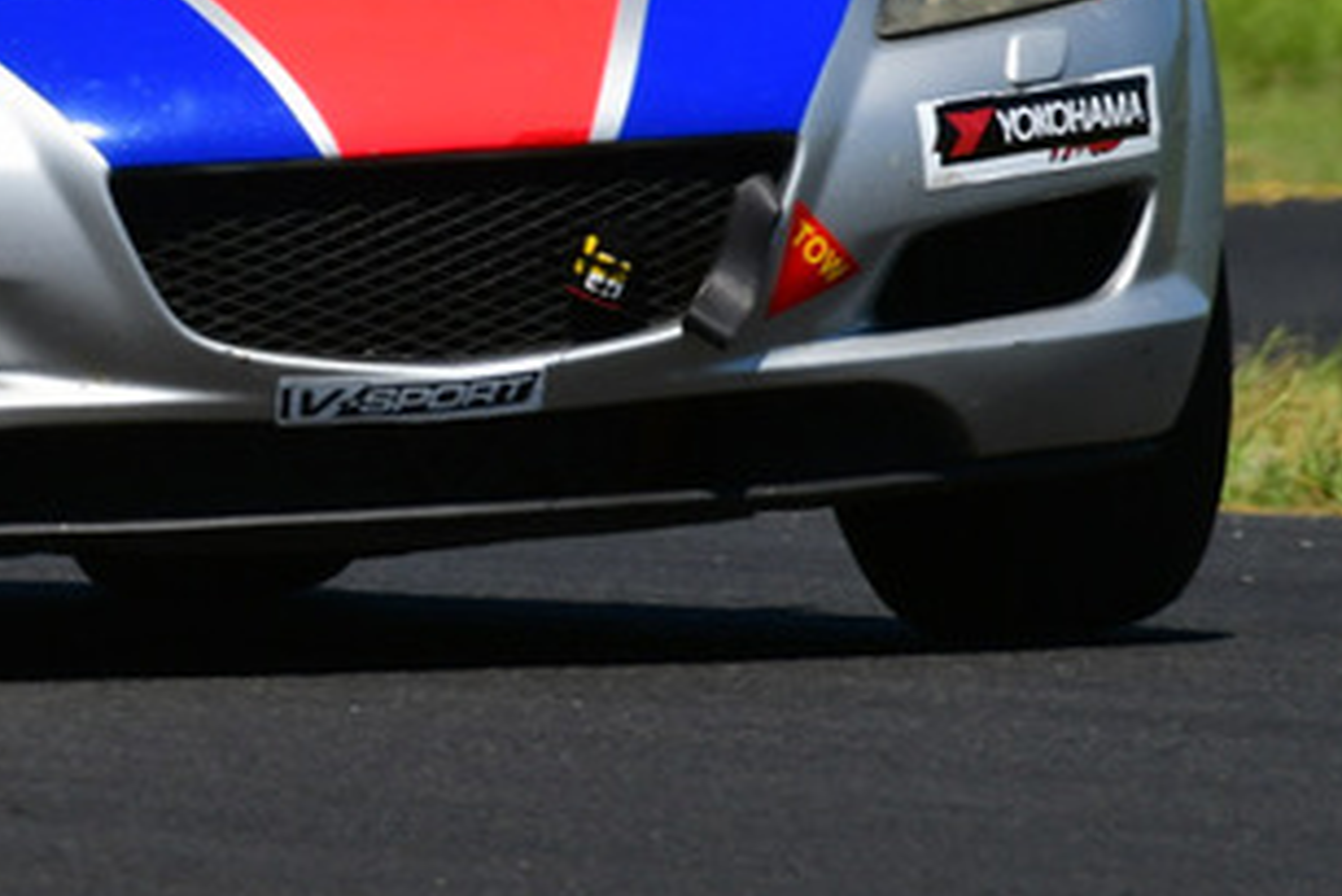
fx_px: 72946
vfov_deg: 0.7
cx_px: -105
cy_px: -122
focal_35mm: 1956
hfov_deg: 1.1
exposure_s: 1/640
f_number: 11
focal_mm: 500
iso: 320
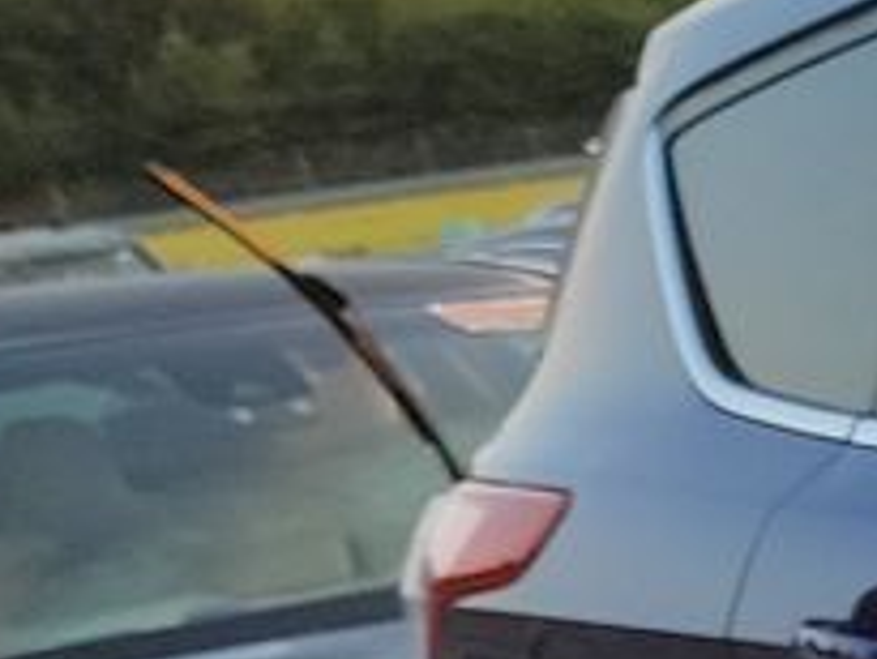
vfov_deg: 7.8
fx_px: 4740
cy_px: 886
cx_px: 3247
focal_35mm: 187
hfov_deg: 7.8
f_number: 1.8
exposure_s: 1/119
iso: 59
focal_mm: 6.7
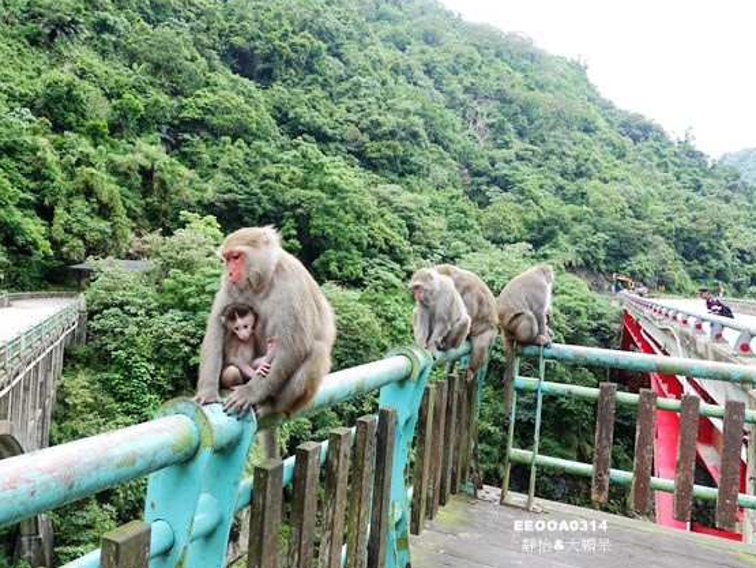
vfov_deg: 51.4
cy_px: 283
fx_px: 590
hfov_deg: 65.2
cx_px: 354
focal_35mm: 27
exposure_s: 1/125
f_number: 4
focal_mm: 8.9
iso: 125
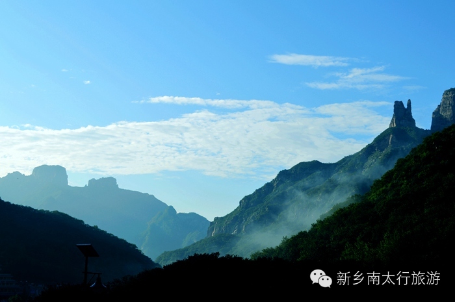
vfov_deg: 25.7
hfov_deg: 37.9
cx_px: 228
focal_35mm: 52
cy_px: 151
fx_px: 663
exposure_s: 1/250
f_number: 8
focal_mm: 35
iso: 100
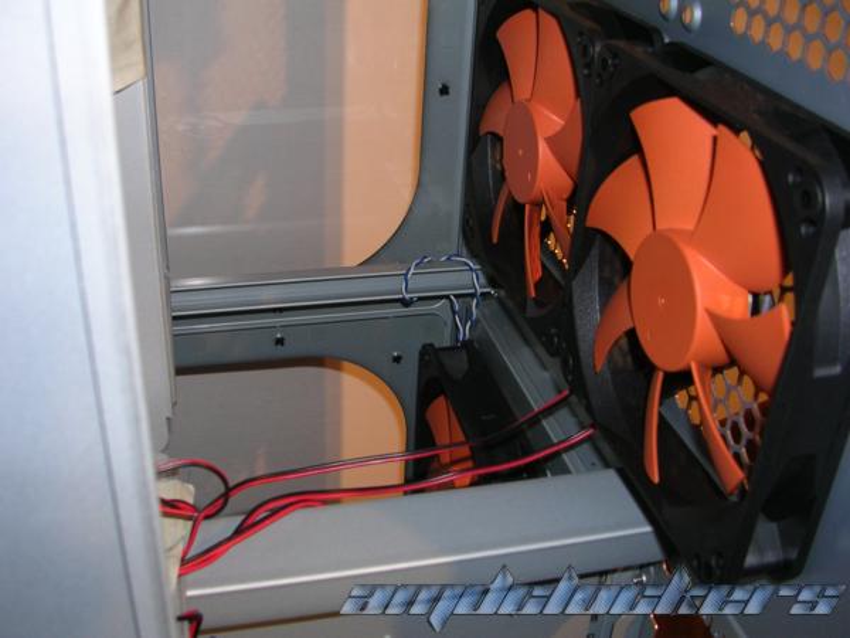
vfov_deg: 37.7
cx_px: 425
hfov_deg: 49.0
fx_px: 933
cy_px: 319
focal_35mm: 38
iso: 50
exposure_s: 1/60.1
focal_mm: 5.8
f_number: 2.8
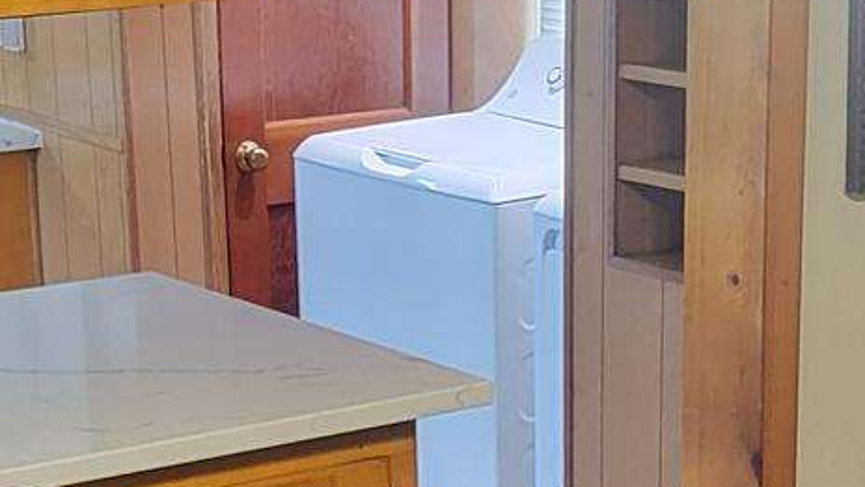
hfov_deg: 17.1
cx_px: 507
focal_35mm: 125
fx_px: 2867
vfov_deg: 9.3
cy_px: 810
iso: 250
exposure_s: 1/40
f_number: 1.8
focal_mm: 5.4
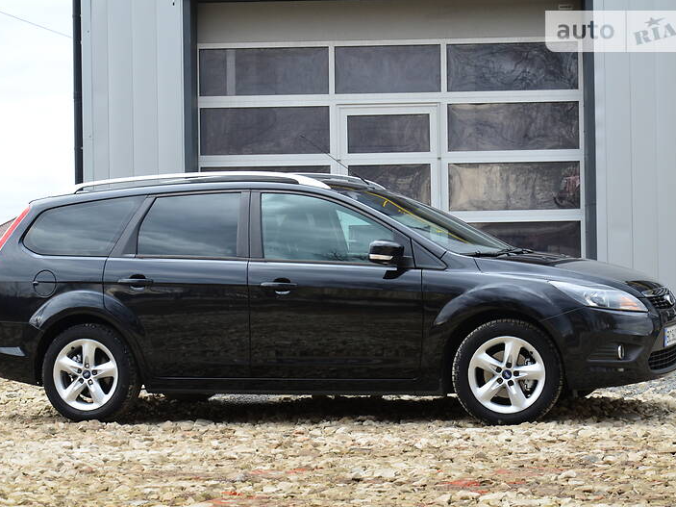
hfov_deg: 20.7
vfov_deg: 15.6
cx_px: 313
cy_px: 254
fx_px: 1855
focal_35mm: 95
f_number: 9
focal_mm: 58
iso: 400
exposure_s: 1/40
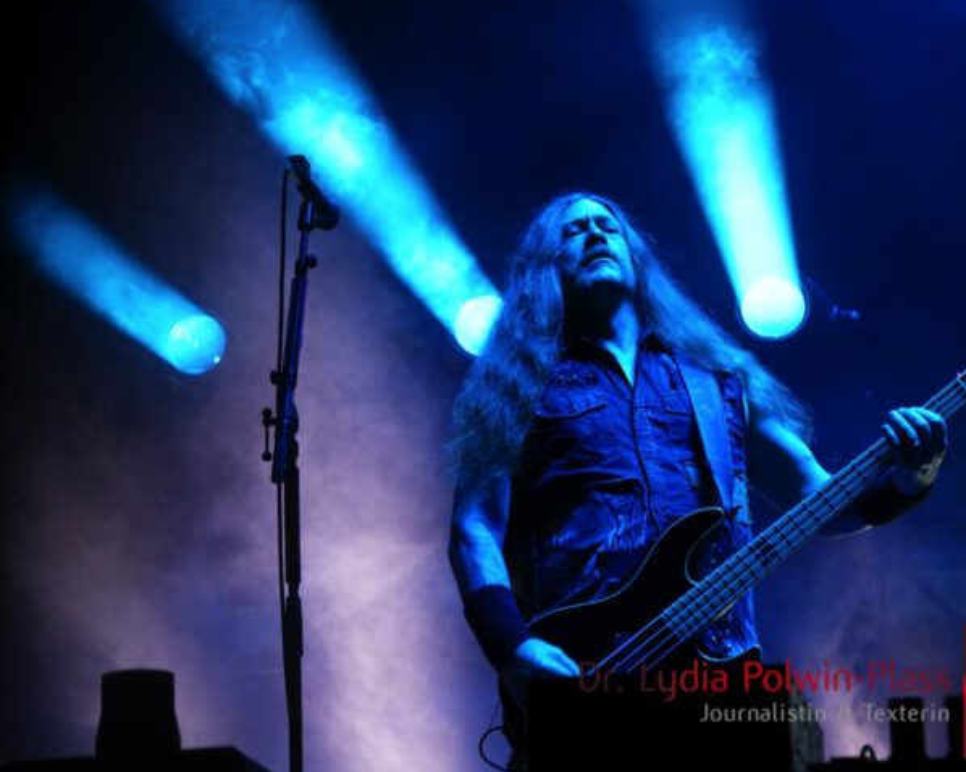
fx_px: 4859
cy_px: 399
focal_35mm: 170
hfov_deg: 11.4
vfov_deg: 9.1
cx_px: 491
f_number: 5.6
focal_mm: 94
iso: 800
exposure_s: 1/160
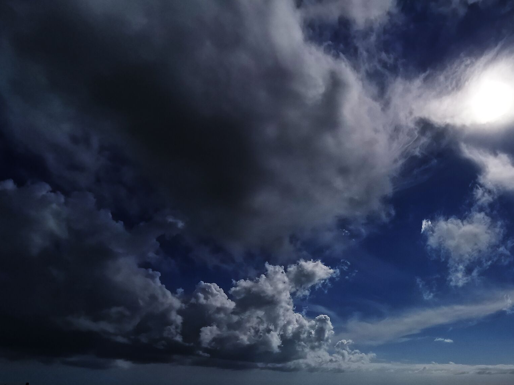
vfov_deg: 51.9
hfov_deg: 65.0
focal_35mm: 25
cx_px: 389
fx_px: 371
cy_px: 300
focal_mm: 2.35
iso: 50
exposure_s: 1/13889
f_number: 2.2
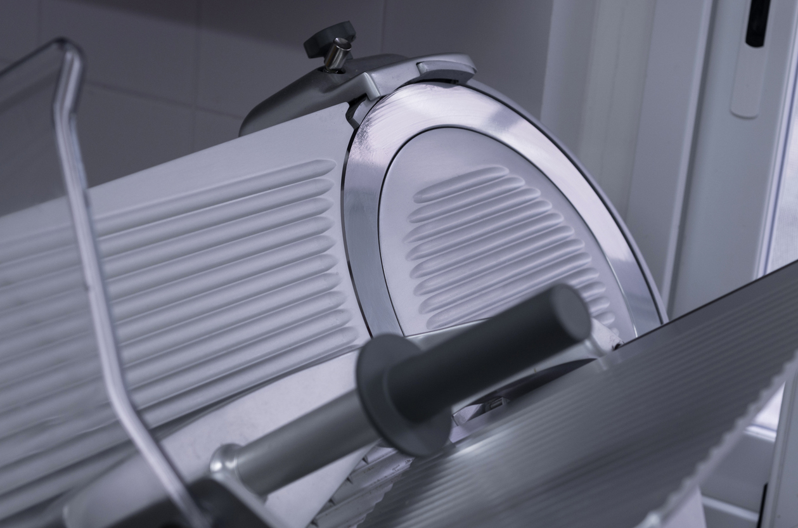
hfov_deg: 13.7
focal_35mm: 150
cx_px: 399
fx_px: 3317
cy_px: 264
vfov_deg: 9.1
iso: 200
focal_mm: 100
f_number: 5
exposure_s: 1/100
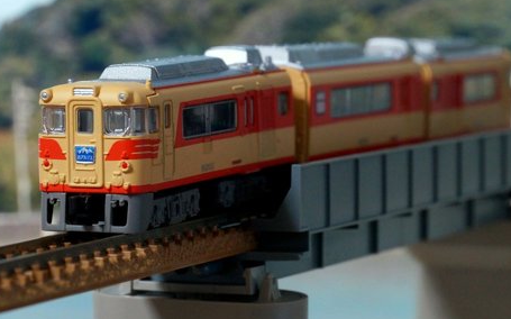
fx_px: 2339
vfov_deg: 7.8
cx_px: 265
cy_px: 179
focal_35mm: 168
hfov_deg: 12.5
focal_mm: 100
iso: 800
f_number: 13
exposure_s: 1/5
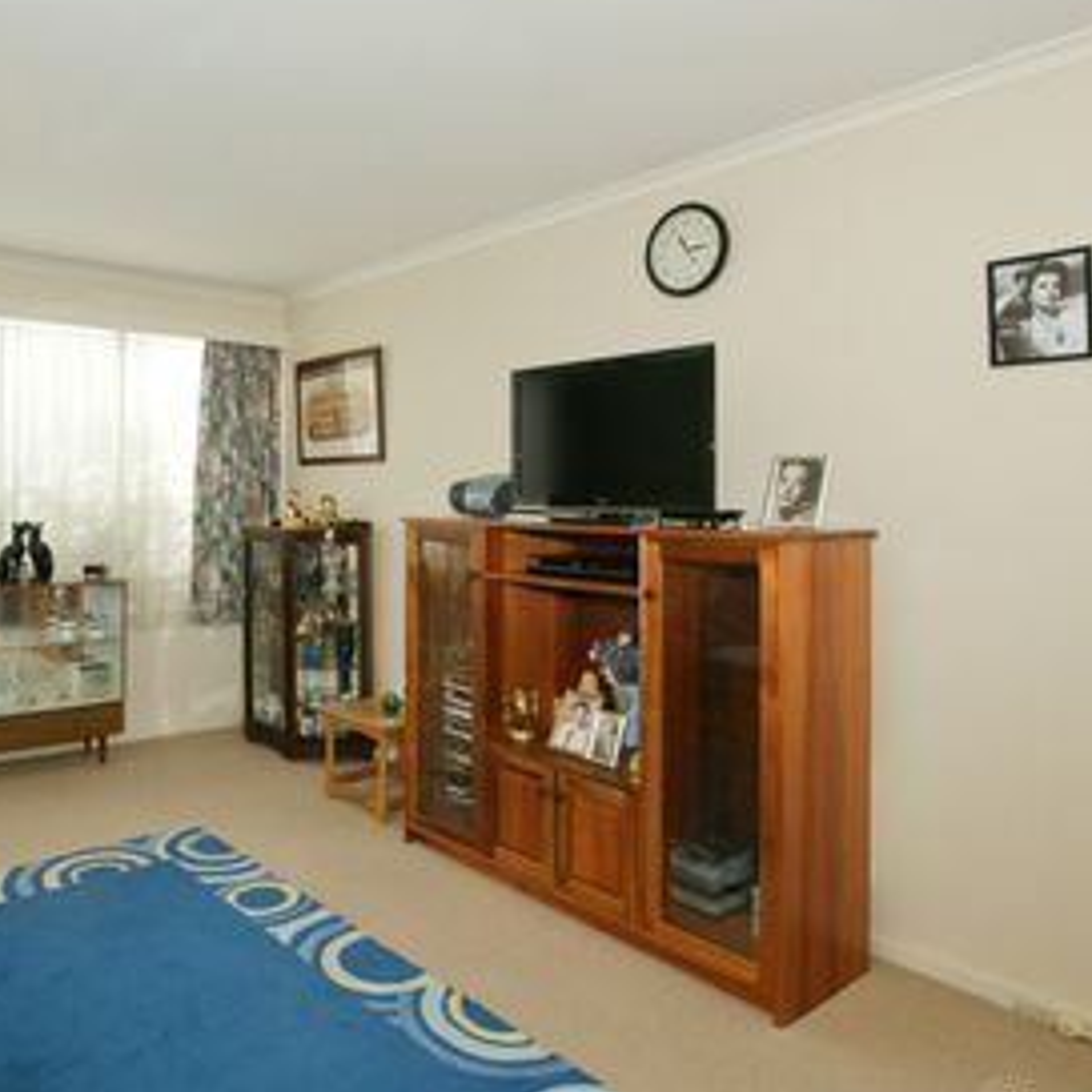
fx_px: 785
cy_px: 568
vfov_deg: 69.6
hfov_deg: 67.2
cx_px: 341
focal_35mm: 22
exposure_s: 1/60
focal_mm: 10
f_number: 5.6
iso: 400
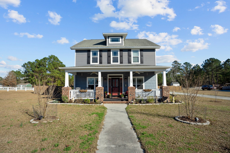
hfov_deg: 93.3
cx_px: 115
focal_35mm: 17
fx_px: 109
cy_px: 76
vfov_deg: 70.4
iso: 100
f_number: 8
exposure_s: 1/400
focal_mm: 17
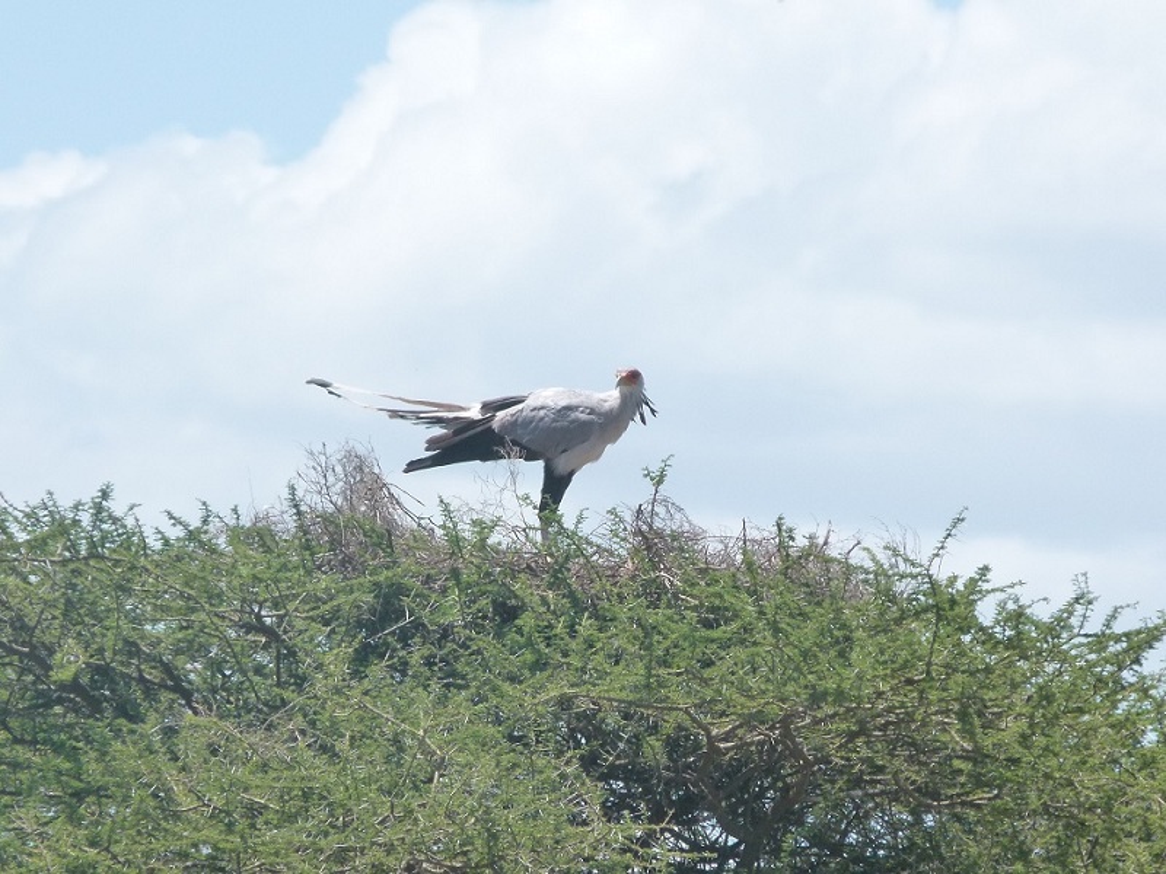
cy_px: 437
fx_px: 24556
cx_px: 583
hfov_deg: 2.7
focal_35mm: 729
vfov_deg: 2.0
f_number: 5.2
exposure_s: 1/500
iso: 160
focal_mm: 108
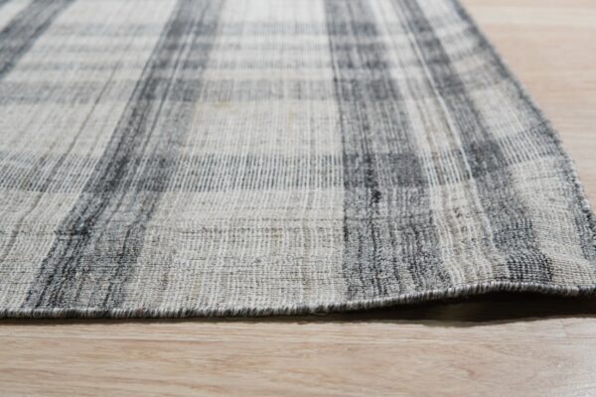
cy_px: 198
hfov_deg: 43.6
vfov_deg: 29.9
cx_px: 298
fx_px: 745
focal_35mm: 45
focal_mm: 30
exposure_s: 1/320
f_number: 4
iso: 800
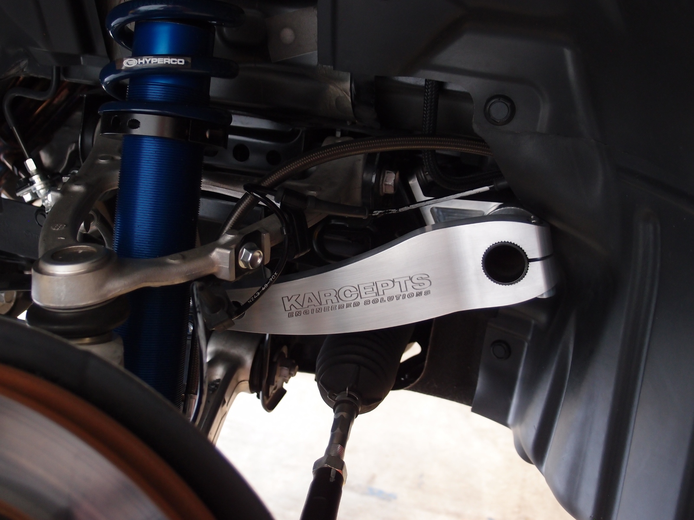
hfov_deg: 49.0
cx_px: 347
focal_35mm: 38
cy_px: 260
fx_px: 762
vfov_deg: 37.7
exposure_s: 1/25
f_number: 2
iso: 200
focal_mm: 8.16
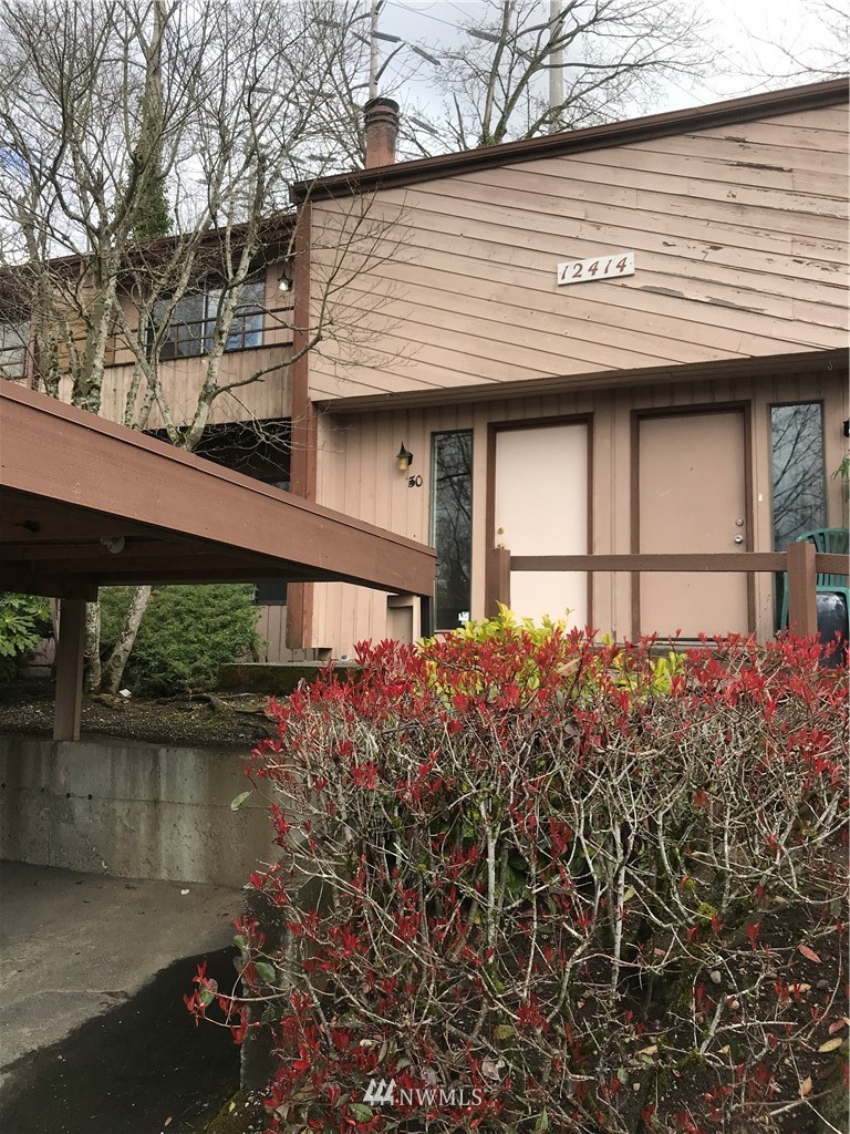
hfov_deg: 49.7
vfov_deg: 63.4
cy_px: 567
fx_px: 917
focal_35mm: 28
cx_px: 425
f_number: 1.8
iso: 20
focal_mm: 3.99
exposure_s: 1/778
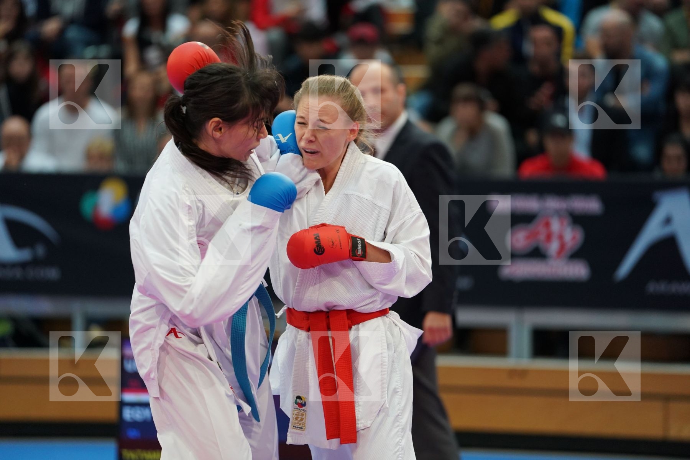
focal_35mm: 200
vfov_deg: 6.9
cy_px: 230
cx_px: 345
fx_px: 3833
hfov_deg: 10.3
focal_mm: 200
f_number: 2.8
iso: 2000
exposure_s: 1/1000
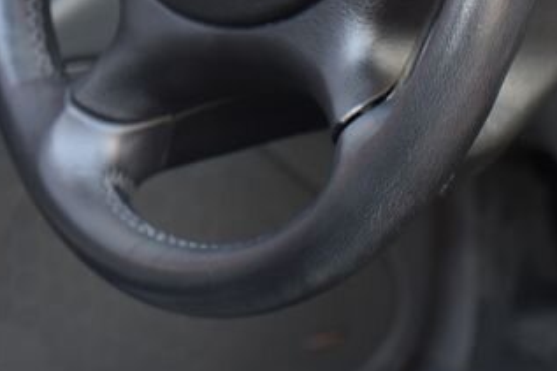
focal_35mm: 278
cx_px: 879
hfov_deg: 7.3
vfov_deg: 4.9
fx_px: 4299
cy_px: 426
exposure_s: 1/40
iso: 500
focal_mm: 86
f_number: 4
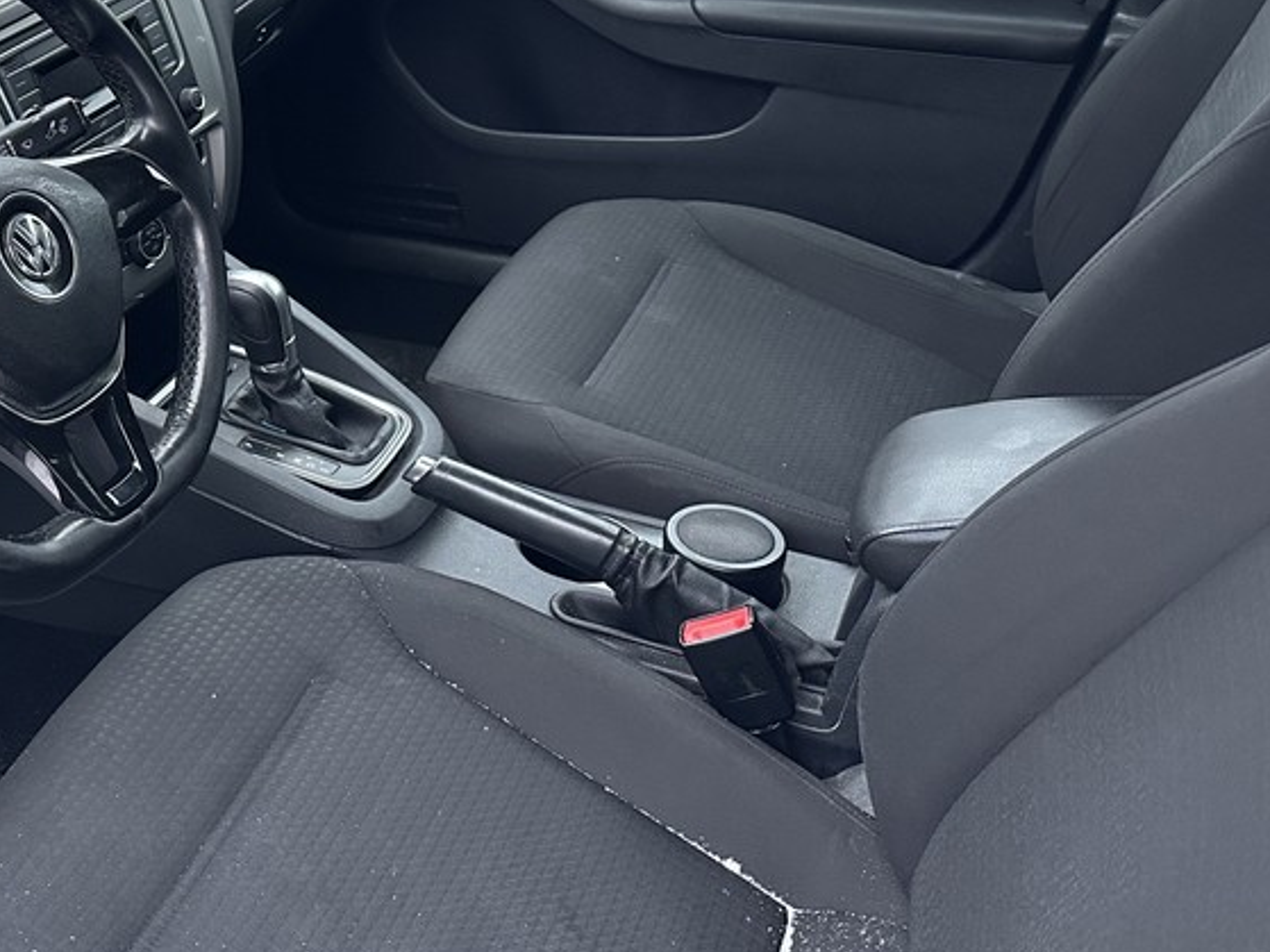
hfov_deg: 39.8
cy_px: 275
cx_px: 125
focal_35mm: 44
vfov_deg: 32.4
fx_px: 1614
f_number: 1.78
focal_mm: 6.86
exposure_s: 1/60
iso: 500
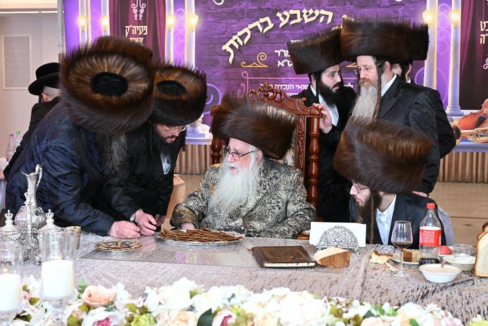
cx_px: 244
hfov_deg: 36.9
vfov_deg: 25.1
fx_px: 732
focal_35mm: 54
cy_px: 163
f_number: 5.6
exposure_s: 1/125
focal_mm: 54
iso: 1250
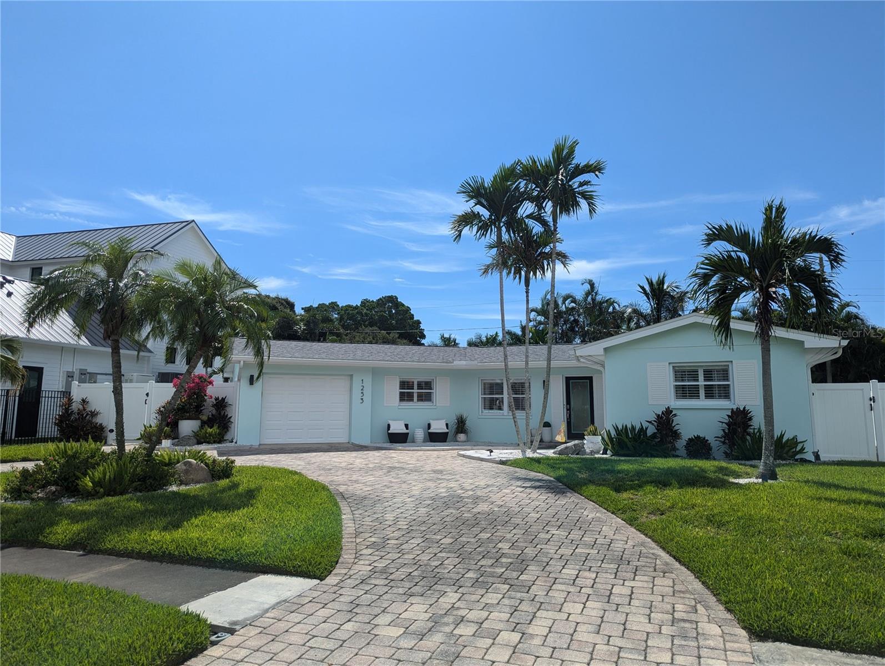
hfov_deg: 71.5
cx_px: 442
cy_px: 333
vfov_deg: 56.9
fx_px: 614
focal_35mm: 24
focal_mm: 6.81
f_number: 1.85
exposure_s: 1/3058
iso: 43
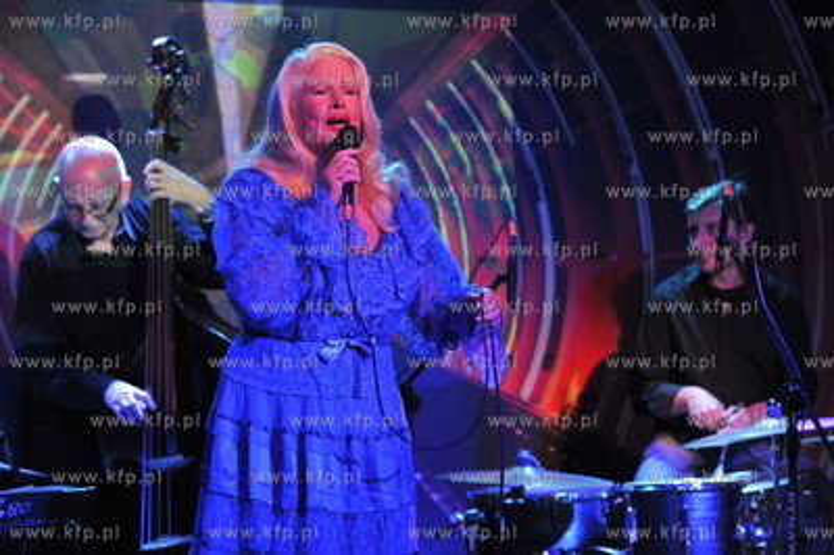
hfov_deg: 19.5
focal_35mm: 105
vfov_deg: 13.0
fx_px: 2430
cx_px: 417
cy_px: 278
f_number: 4
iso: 2000
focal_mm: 105
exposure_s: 1/100
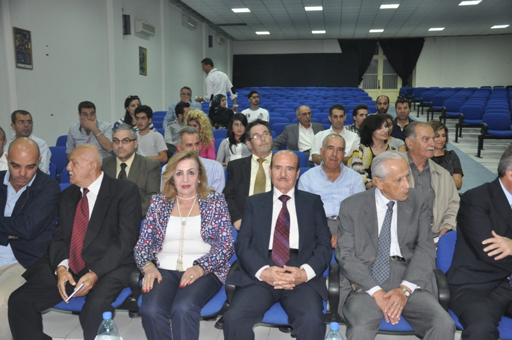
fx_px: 533
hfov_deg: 51.3
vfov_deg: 35.4
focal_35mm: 38
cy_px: 170
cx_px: 256
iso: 1000
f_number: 4.5
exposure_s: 1/60
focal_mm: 25
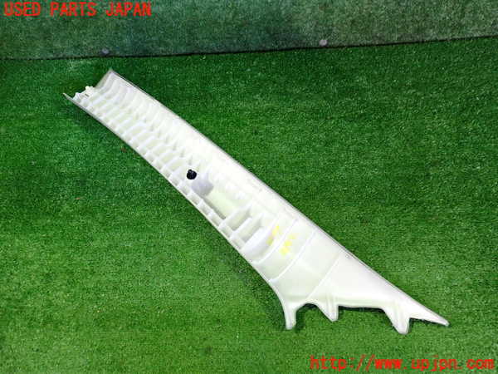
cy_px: 187
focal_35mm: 30
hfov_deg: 60.0
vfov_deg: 46.8
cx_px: 249
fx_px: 432
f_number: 2.3
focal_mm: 5.4
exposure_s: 1/30
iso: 640
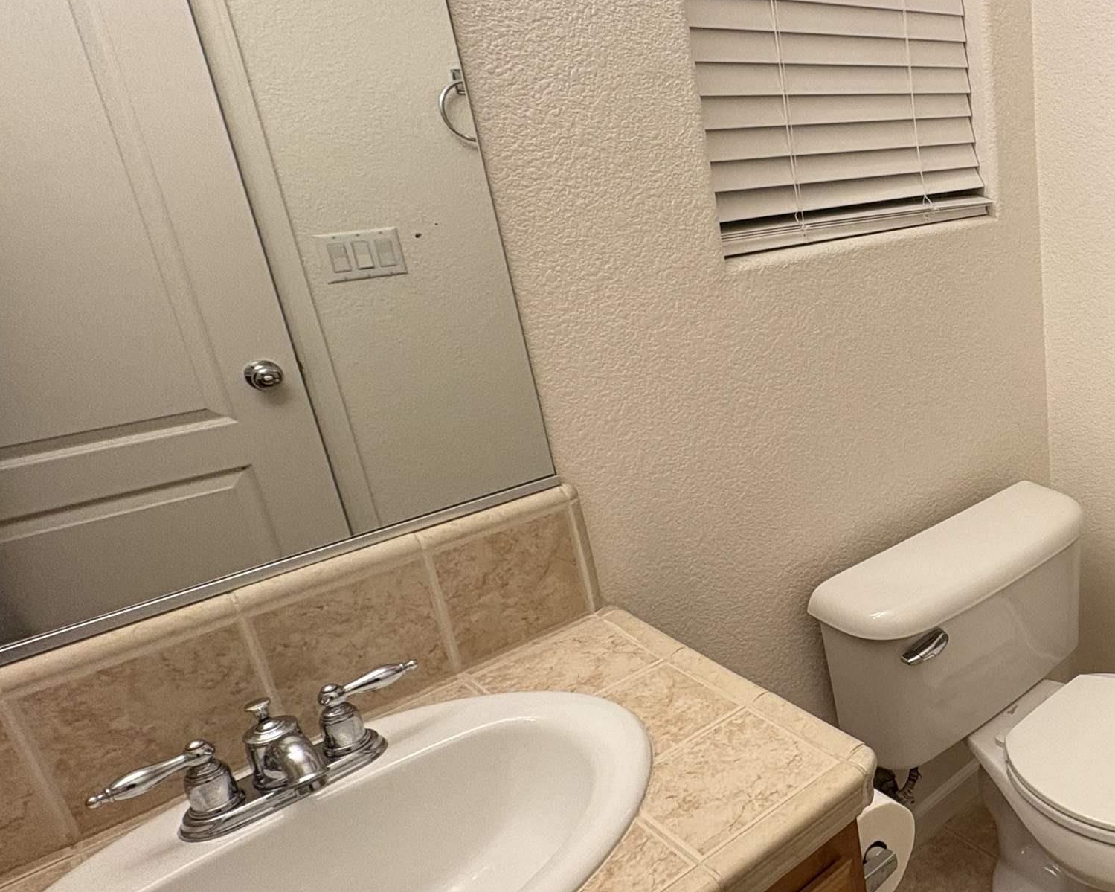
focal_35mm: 28
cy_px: 408
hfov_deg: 51.7
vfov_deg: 51.5
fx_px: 924
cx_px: 1078
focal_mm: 2.22
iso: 160
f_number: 2.2
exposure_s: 1/60
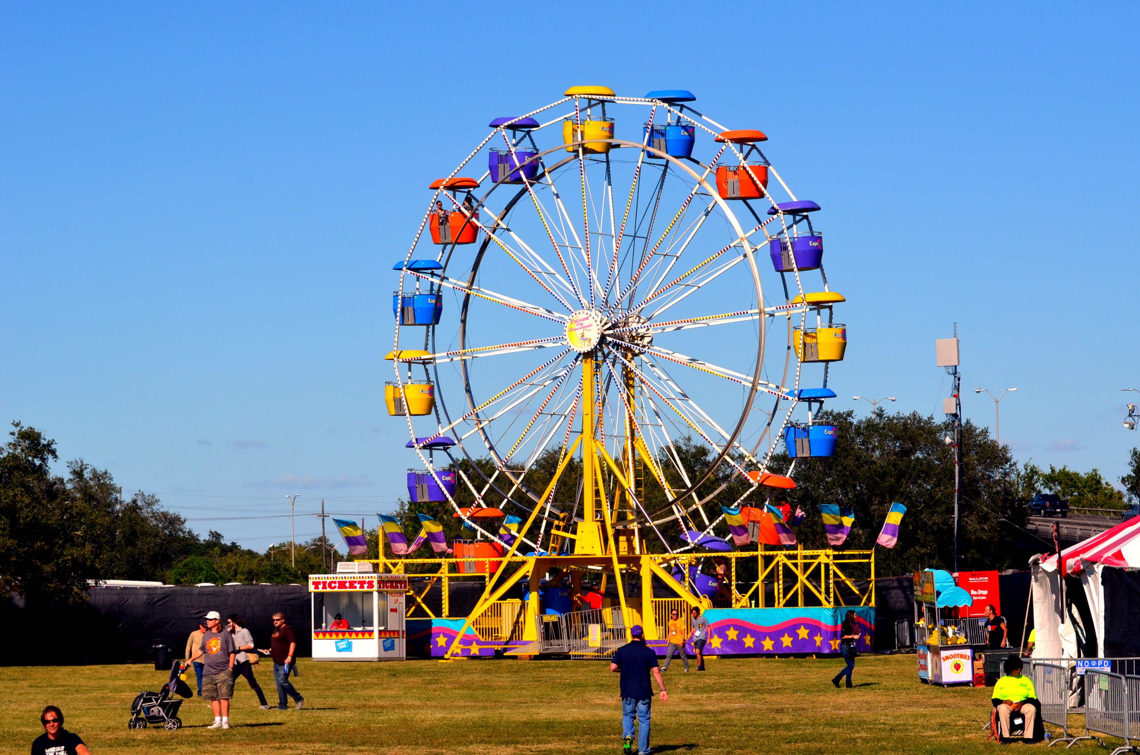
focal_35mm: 128
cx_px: 570
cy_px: 378
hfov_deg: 16.1
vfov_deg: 10.7
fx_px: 4029
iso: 280
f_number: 8
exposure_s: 1/2000
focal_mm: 85
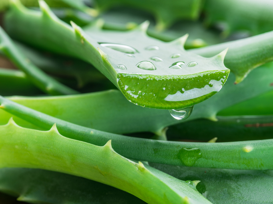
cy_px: 102
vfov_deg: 15.7
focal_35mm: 94
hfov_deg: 20.9
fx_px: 741
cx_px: 136
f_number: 20
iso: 100
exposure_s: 1/25
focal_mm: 120
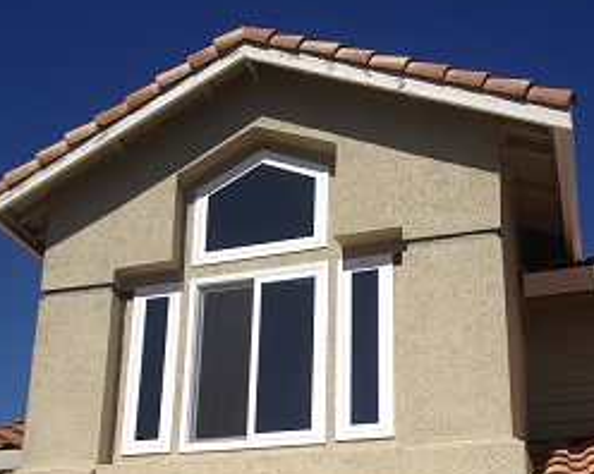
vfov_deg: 26.9
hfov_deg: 34.8
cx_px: 287
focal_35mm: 54
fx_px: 949
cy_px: 440
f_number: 2.4
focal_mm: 4.28
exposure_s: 1/2762
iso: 50
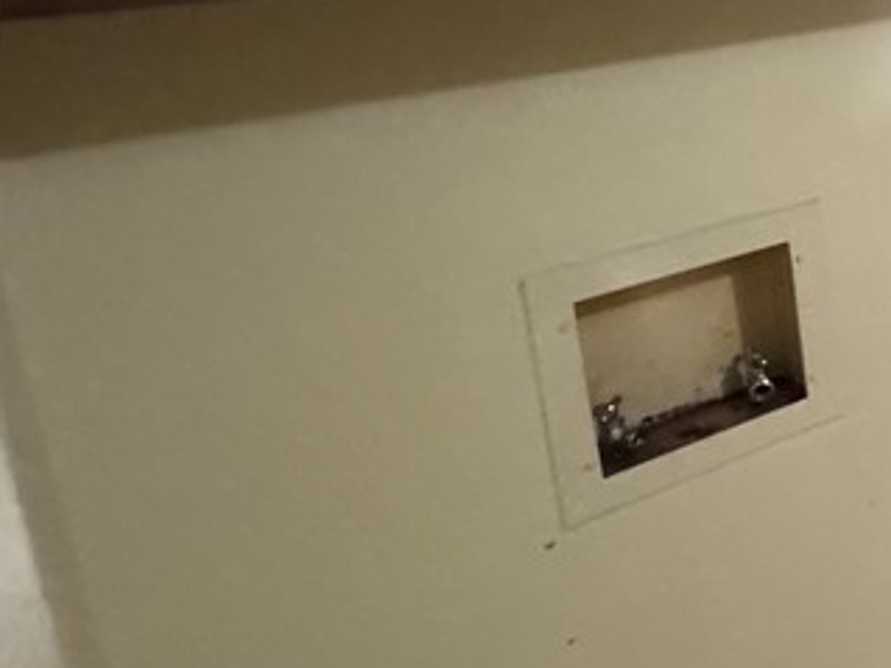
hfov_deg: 26.3
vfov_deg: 30.3
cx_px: 1419
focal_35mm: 45
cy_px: 28
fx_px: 1158
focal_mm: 2.22
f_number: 2.2
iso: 1250
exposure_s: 1/60
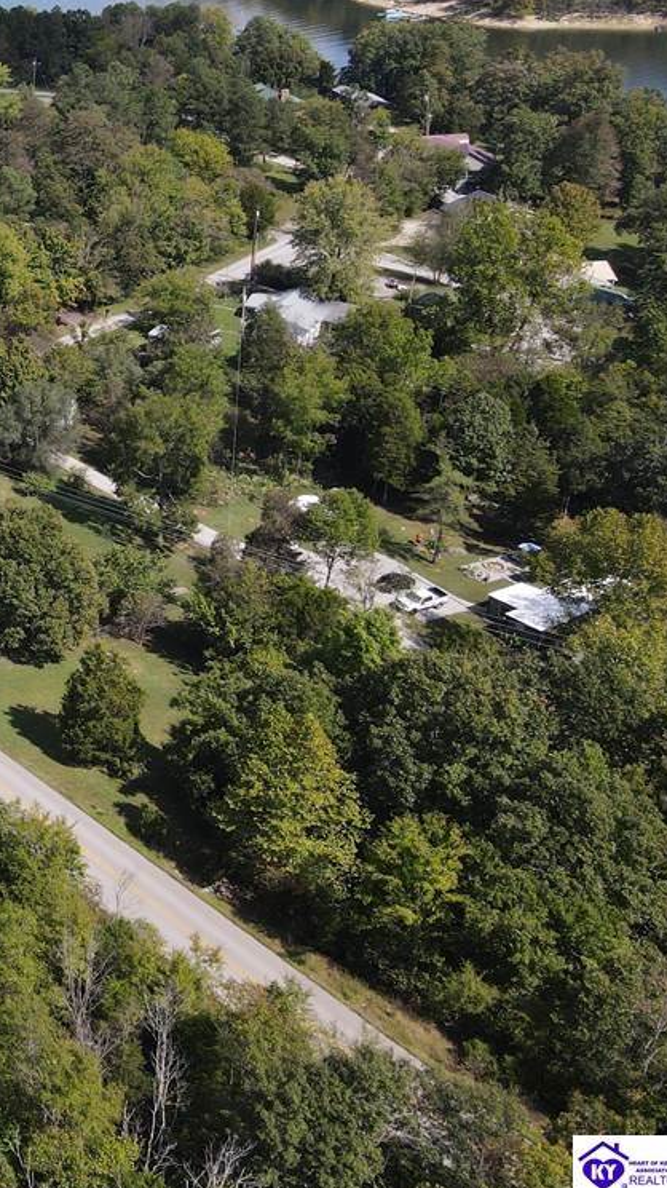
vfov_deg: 45.0
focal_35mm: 45
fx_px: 1416
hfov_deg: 22.1
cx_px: -321
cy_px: 433
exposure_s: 1/500
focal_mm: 4.5
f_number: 2.8
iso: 100
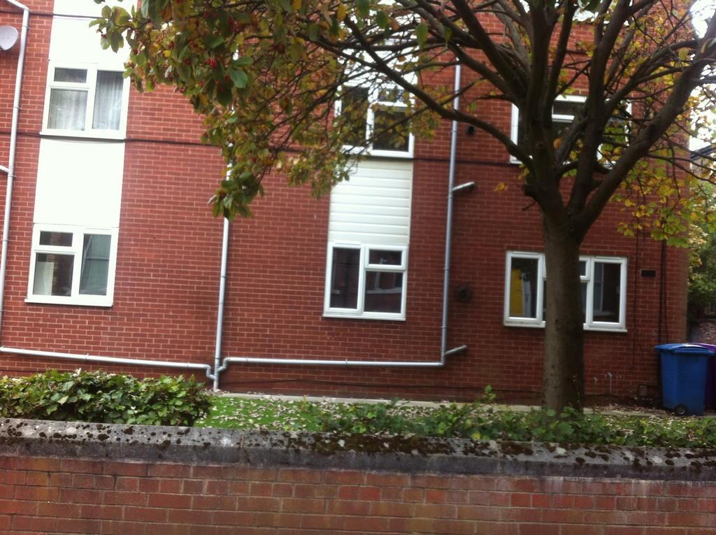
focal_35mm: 35
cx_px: 358
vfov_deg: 40.6
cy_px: 268
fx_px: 723
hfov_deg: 52.7
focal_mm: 3.85
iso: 80
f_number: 2.8
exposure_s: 1/60
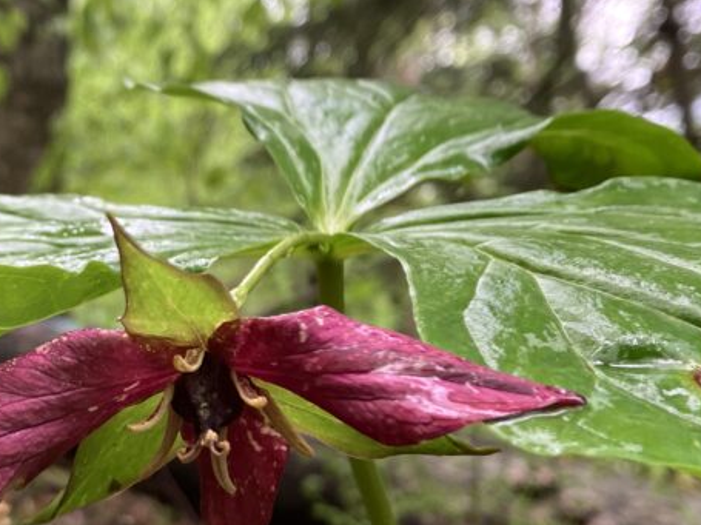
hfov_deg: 30.1
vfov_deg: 23.3
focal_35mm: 63
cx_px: 149
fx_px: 1275
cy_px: 291
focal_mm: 3.99
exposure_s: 1/121
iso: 50
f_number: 1.8
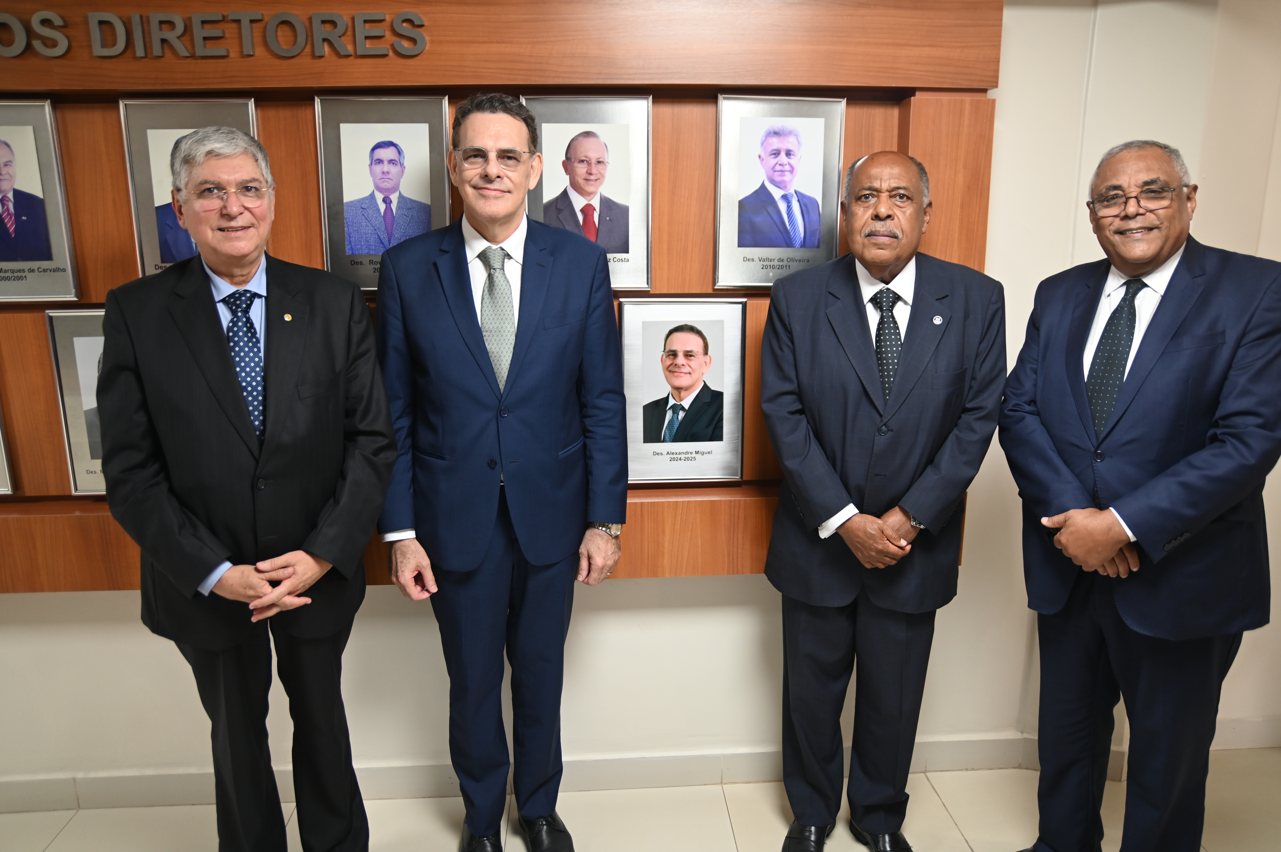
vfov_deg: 49.5
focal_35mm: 26
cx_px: 640
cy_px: 426
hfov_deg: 69.4
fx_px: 925
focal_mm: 26
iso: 900
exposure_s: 1/125
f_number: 2.8
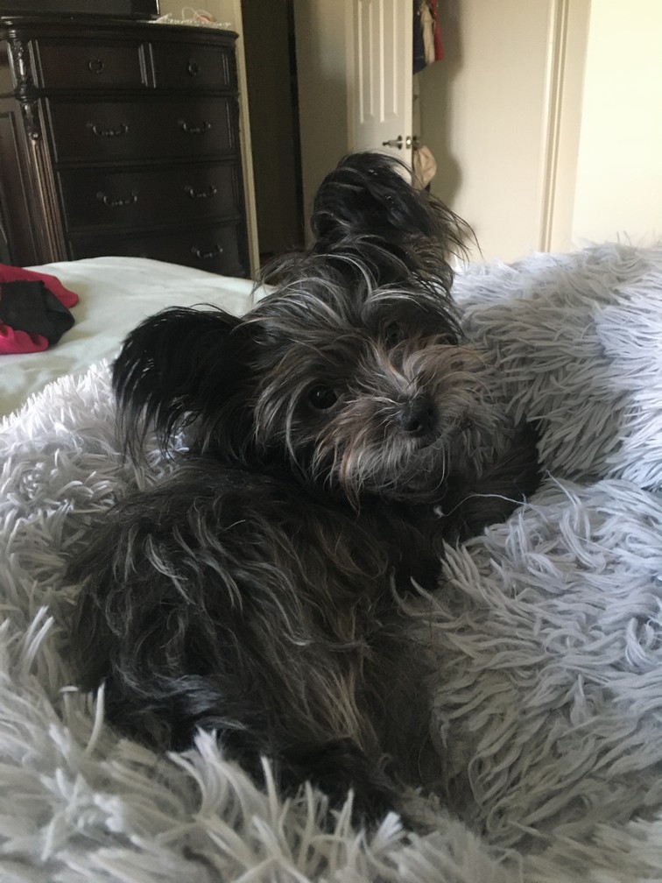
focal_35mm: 29
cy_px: 442
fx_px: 739
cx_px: 331
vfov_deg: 61.7
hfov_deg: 48.2
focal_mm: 4.15
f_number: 2.2
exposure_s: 1/17
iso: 200
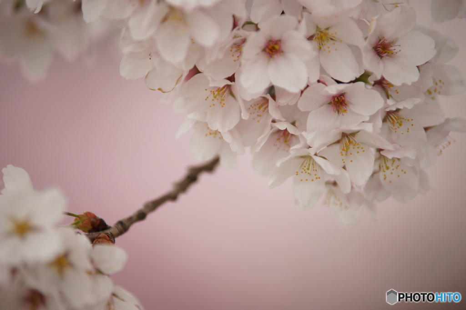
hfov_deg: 10.3
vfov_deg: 6.9
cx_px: 233
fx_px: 2588
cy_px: 155
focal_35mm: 200
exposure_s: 1/250
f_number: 2.8
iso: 500
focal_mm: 200
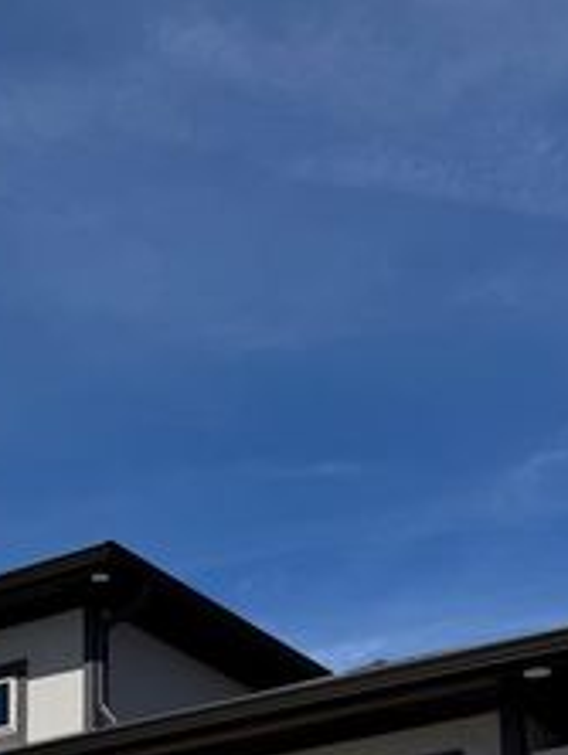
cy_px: 913
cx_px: 41
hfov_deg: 20.0
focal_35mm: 72
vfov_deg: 24.4
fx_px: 1572
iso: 80
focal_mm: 6.76
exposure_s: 1/8130
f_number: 1.78
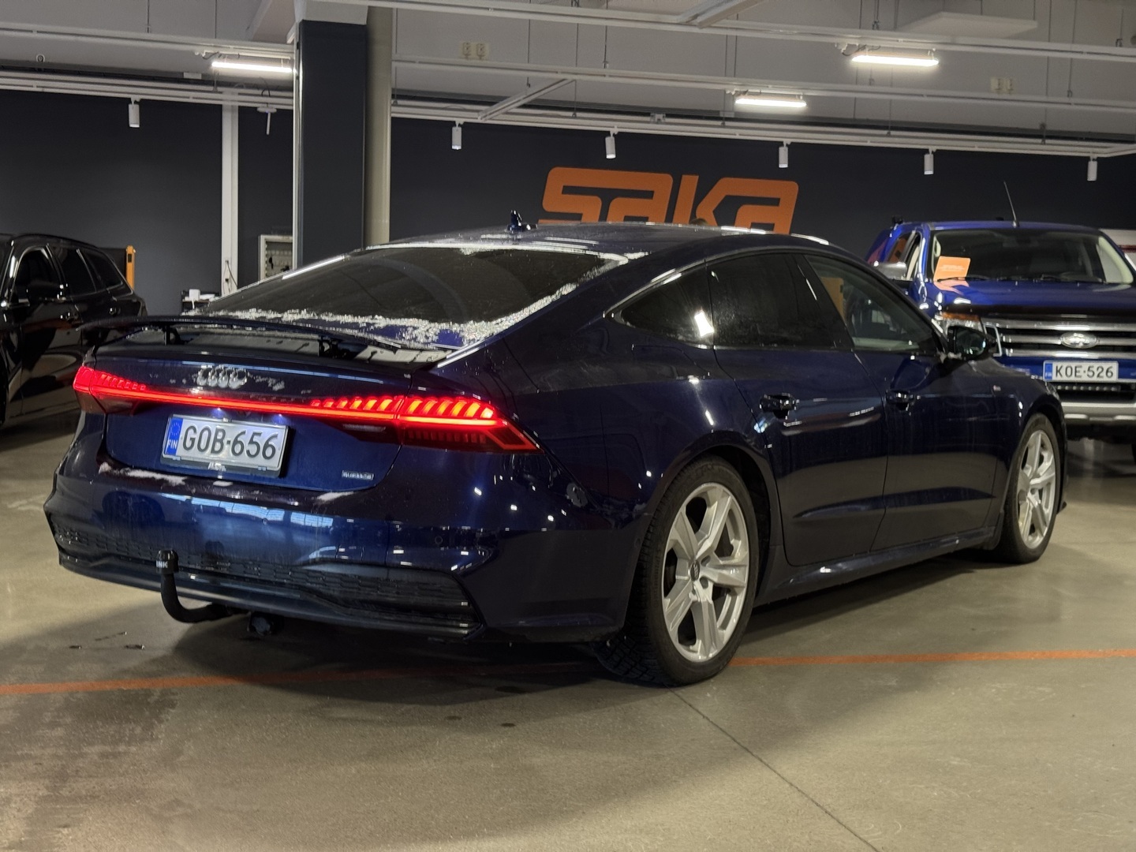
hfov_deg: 39.7
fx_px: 1575
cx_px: 568
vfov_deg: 30.3
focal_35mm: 48
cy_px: 426
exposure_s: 1/56
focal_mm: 6.76
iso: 250
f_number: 1.78
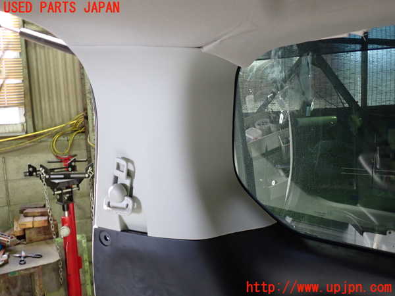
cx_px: 198
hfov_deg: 60.0
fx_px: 342
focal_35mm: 30
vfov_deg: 46.8
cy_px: 148
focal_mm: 5.4
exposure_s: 1/30
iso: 400
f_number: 2.3
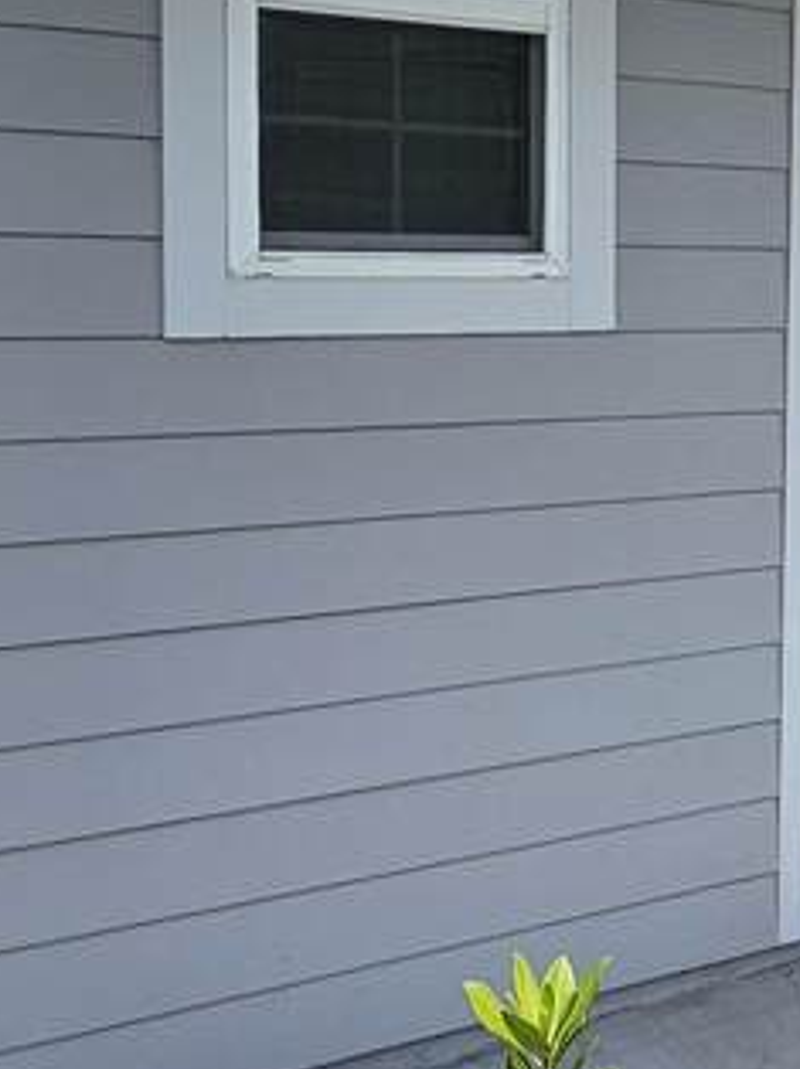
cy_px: 306
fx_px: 1635
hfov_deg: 25.3
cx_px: 899
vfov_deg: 35.6
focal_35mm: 53
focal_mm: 2.2
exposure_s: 1/2614
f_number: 2.2
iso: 50
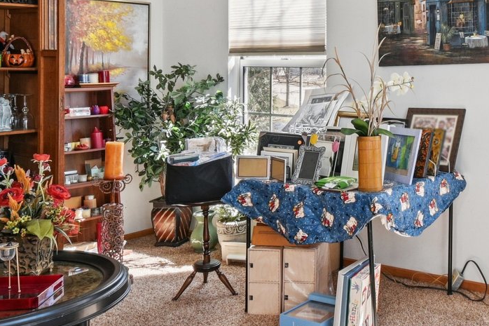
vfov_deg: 30.0
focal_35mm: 44
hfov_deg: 41.4
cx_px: 430
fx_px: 597
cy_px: 84
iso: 100
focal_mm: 10
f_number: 8
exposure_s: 1/30
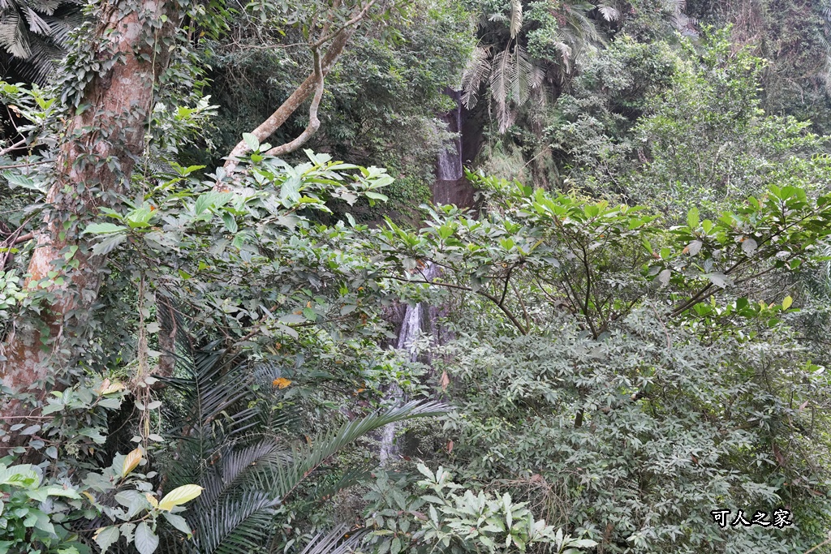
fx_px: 709
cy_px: 277
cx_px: 416
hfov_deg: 60.8
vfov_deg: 42.7
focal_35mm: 31
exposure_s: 1/200
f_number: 8
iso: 2500
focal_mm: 30.7
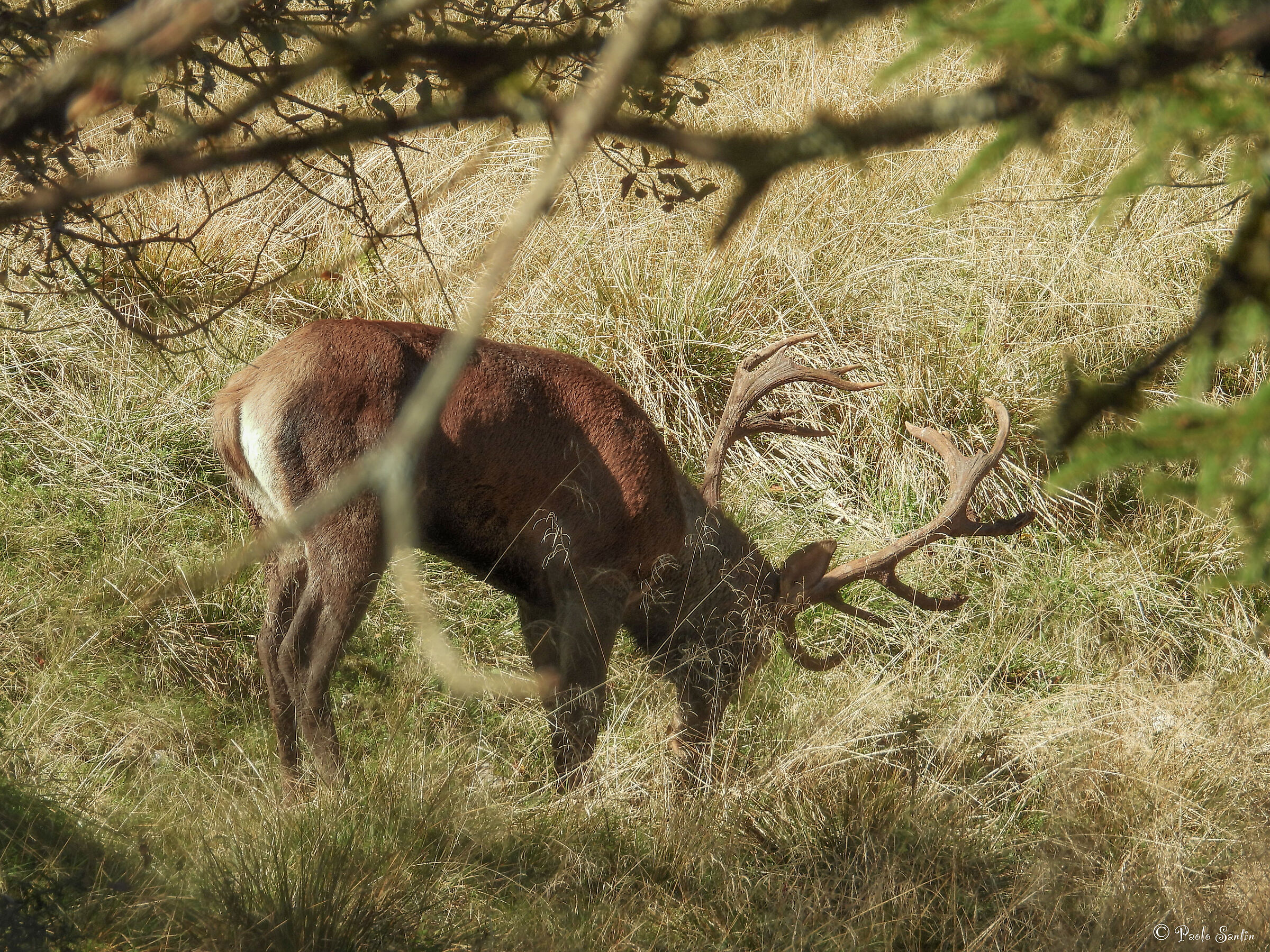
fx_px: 20802
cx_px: 635
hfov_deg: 3.5
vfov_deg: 2.6
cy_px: 476
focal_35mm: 567
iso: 110
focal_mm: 102
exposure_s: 1/250
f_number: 5
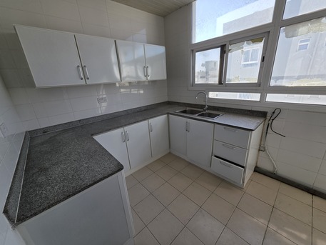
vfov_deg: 89.9
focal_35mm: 13
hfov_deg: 106.2
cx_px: 163
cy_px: 122
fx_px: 122
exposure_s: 1/100
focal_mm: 2.2
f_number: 1.9
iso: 32
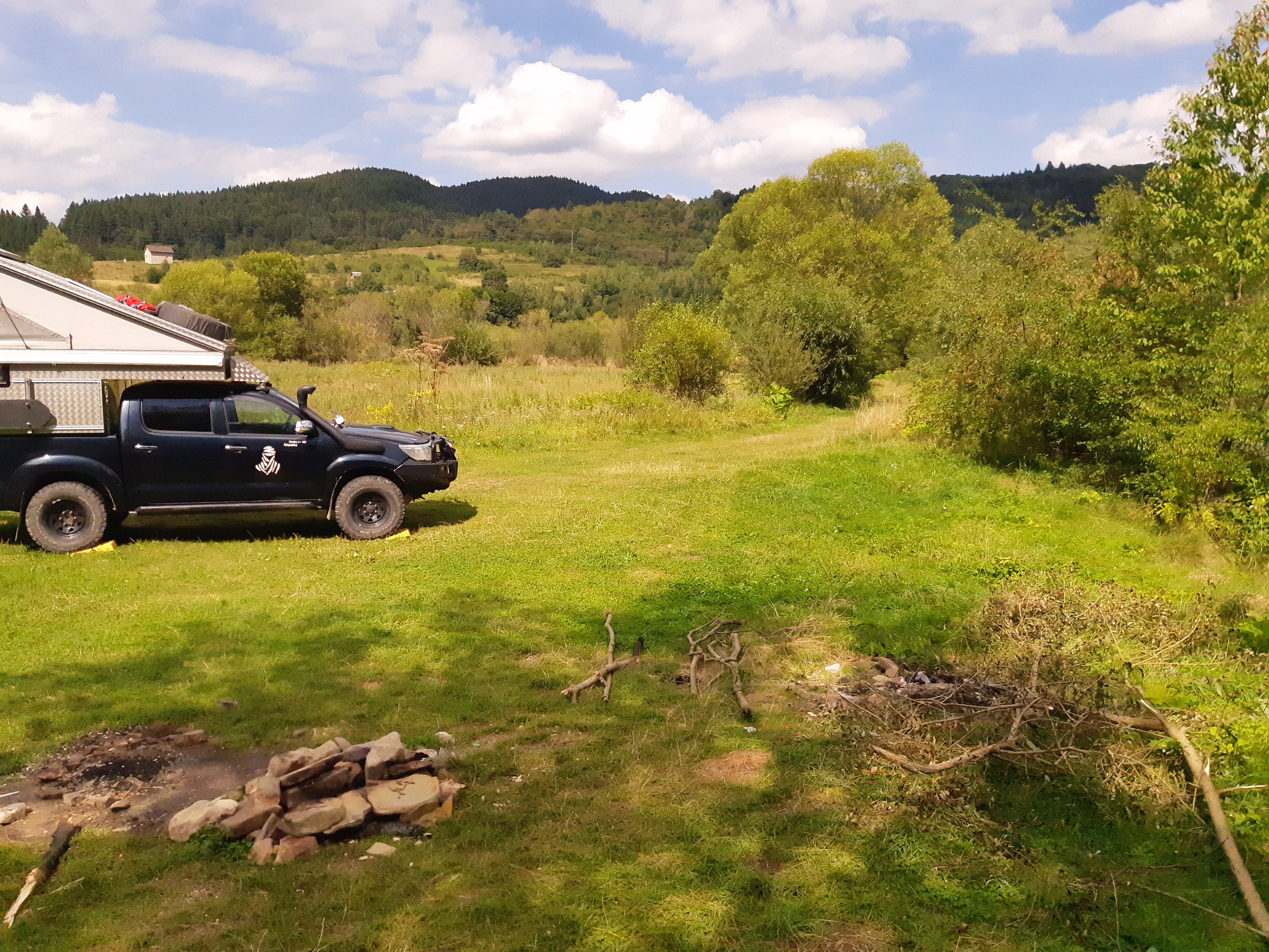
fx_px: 953
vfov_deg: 53.1
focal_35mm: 26
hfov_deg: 67.3
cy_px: 476
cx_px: 634
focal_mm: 3.93
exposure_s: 1/12346
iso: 400
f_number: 1.7
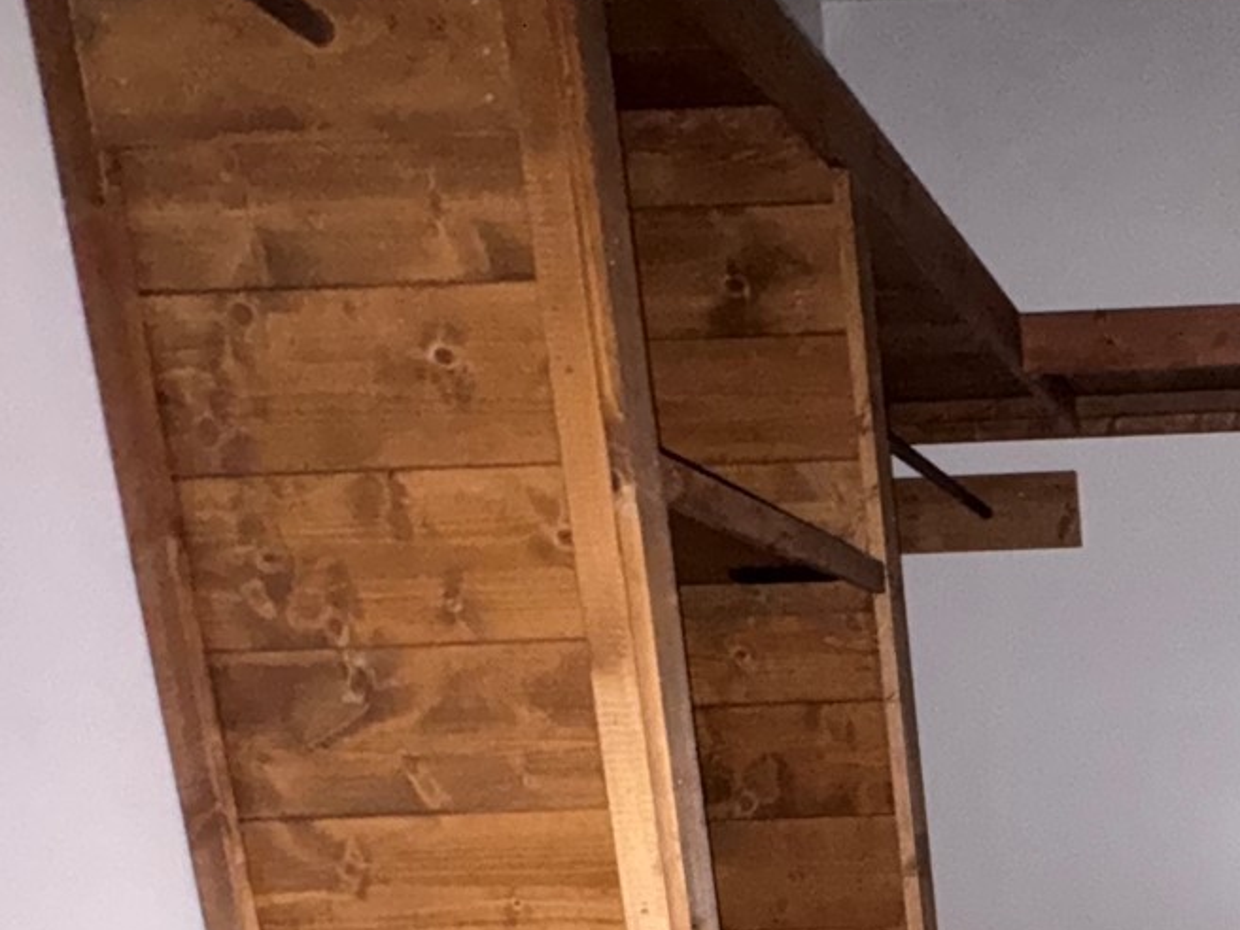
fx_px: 1469
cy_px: 1121
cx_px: 1421
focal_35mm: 41
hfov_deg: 37.0
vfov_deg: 29.9
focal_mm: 2.22
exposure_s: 1/20
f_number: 2.2
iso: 320
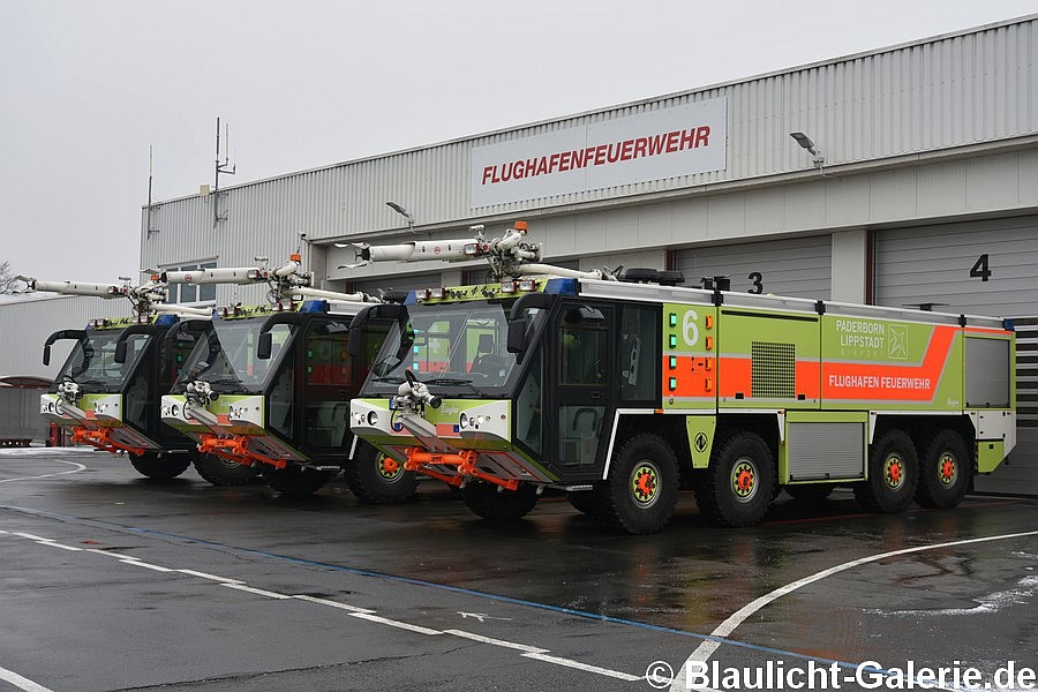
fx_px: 1297
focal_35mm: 45
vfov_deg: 29.9
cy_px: 346
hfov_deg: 43.6
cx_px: 519
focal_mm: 45
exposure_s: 1/200
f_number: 8
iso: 400
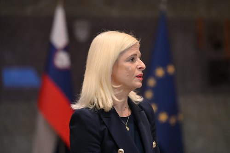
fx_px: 894
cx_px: 115
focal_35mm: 140
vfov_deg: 9.8
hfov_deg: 14.7
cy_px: 76
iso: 4000
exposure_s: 1/500
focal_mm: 140
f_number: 2.8
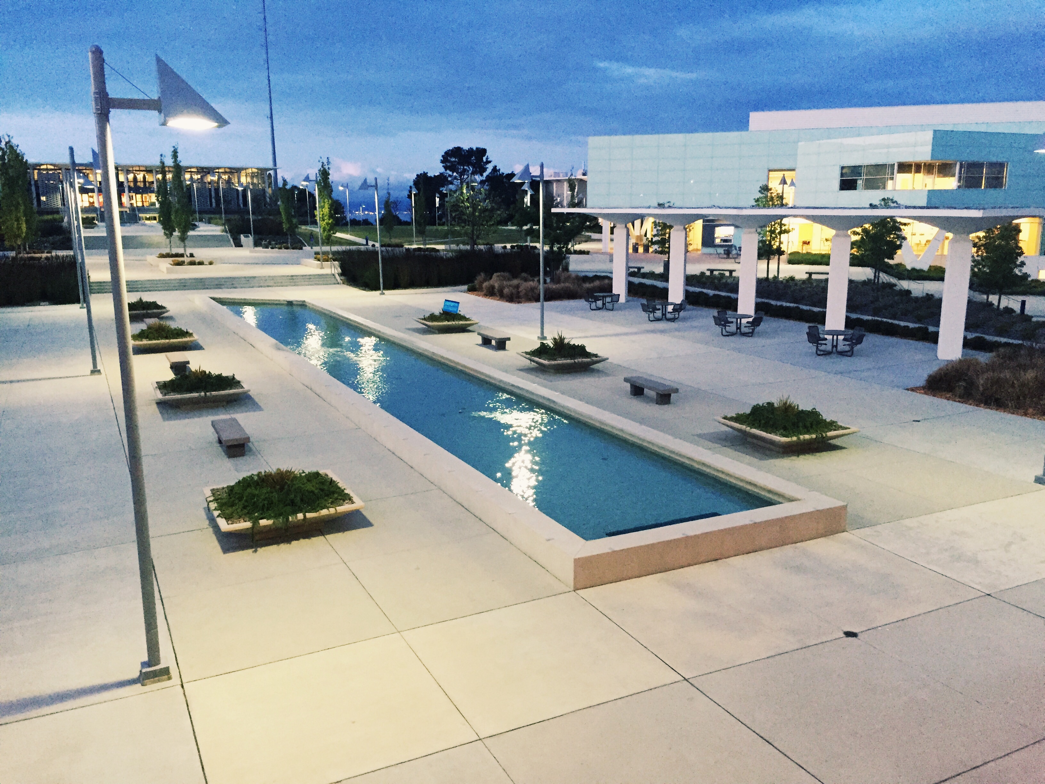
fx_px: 875
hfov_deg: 61.7
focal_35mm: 29
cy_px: 392
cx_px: 522
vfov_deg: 48.2
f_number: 2.2
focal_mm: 4.15
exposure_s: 1/15
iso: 250
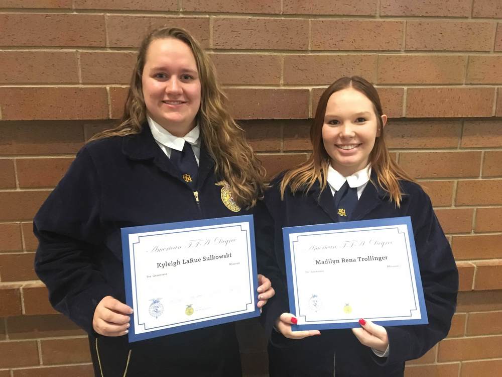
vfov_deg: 48.2
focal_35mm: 29
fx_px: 421
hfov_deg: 61.7
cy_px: 188
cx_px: 251
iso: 640
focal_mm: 4.15
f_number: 2.2
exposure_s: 1/15
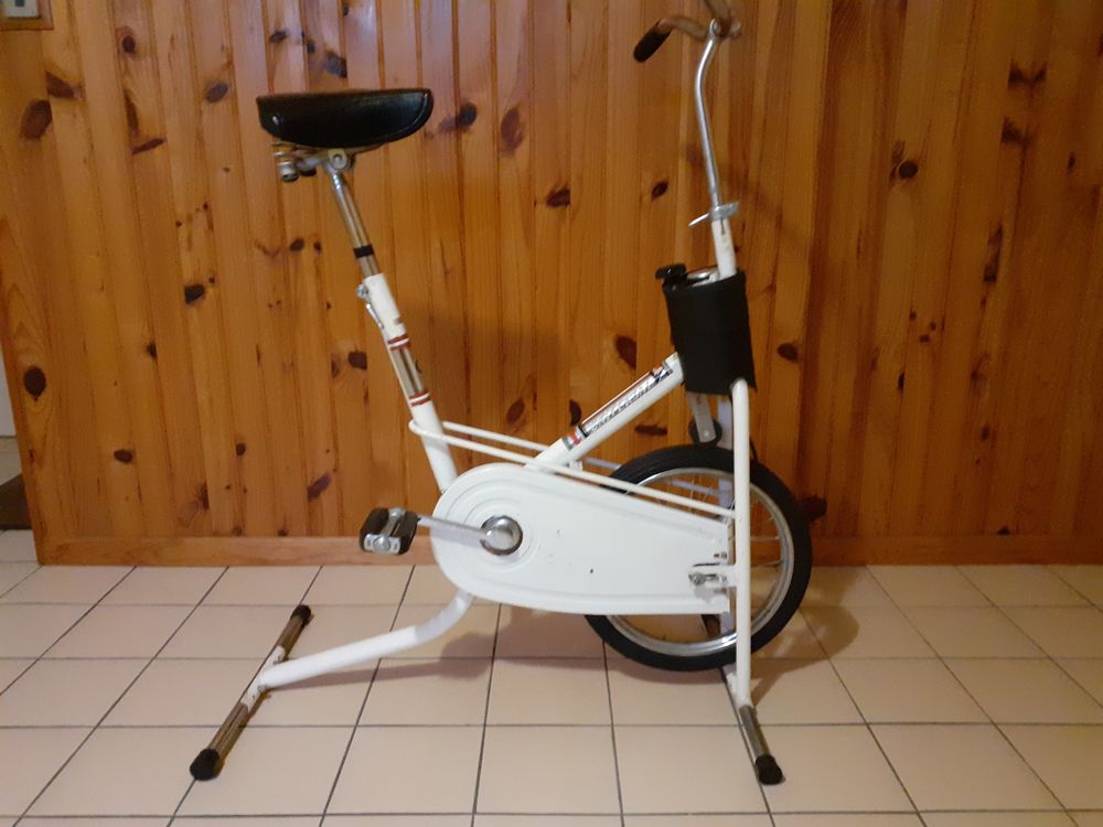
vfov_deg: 51.4
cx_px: 552
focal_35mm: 27
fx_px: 860
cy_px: 414
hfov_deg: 65.3
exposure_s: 1/25
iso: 800
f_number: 1.9
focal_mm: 3.6
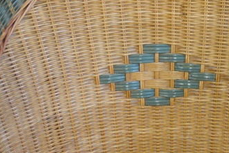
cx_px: 180
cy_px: 46
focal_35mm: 104
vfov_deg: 13.1
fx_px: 661
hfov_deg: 19.5
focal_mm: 38
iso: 800
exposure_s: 1/50
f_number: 5
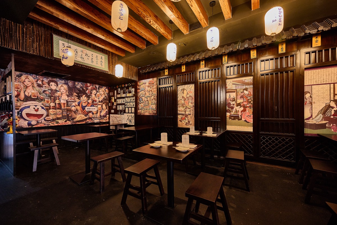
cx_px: 168
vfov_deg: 81.2
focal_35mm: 14
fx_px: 131
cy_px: 112
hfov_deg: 104.3
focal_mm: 14
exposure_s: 1/25
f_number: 4
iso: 1000
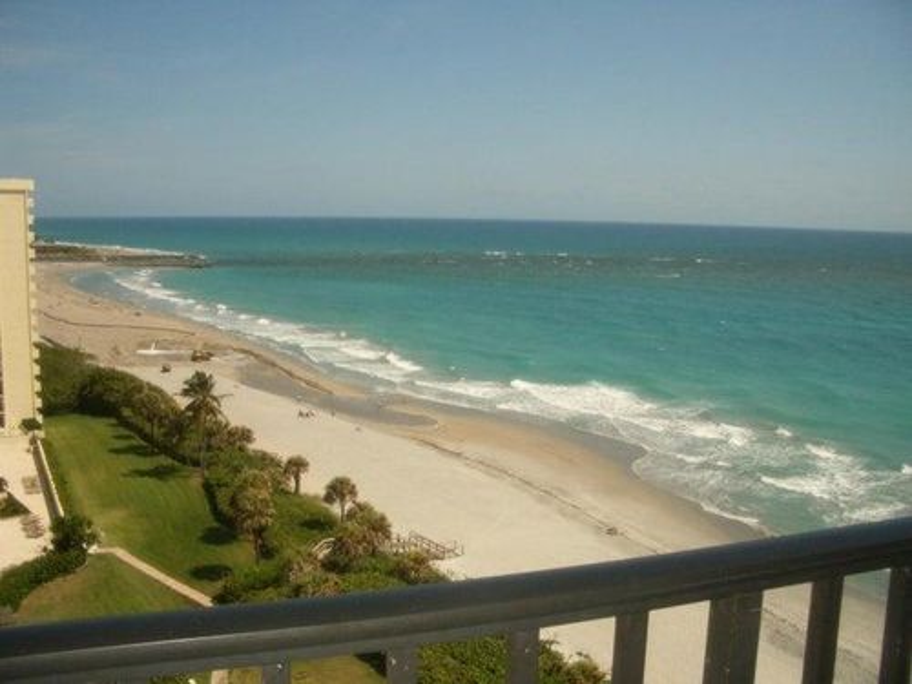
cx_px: 456
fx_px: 922
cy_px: 342
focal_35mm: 35
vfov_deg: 40.7
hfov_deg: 52.6
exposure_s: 1/2000
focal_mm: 5.8
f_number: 4.3
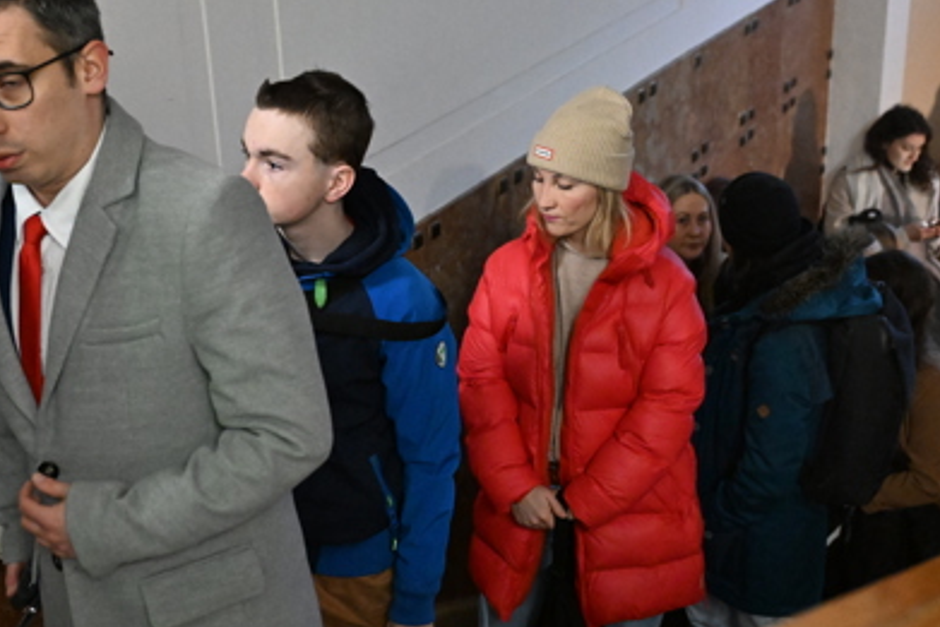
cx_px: 447
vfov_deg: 22.3
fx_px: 1590
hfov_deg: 32.9
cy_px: 307
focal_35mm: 61
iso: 10000
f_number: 3.5
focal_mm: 34.5
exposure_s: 1/200
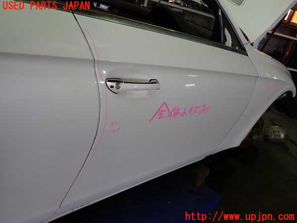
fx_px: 257
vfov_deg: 46.8
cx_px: 148
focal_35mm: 30
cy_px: 112
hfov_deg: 60.0
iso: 125
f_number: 2.3
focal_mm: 5.4
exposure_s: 1/60
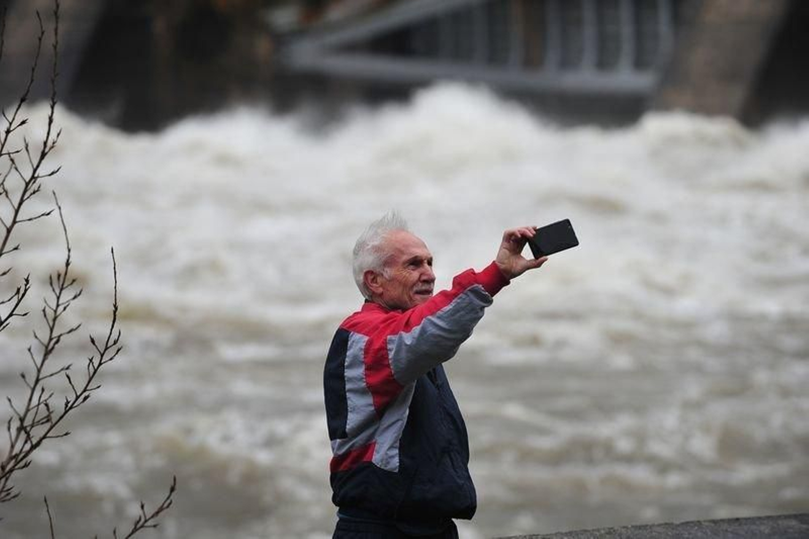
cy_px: 270
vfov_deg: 6.9
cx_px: 404
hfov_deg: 10.3
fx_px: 4493
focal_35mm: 200
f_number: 4.5
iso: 400
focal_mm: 200
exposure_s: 1/640
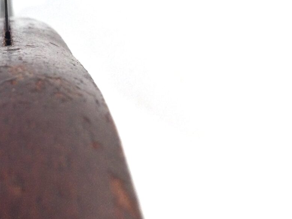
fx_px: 650
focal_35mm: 77
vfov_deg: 18.5
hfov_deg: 23.8
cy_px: -14
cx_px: -25
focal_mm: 3.3
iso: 32
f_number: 2.4
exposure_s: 1/100
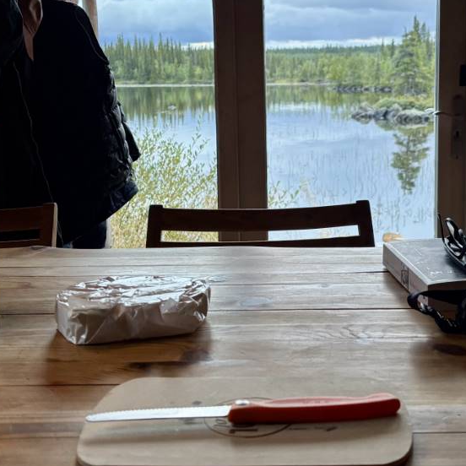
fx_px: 762
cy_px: 169
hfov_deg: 33.8
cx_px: 293
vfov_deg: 33.8
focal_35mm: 50
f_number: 1.6
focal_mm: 5.96
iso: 160
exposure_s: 1/60
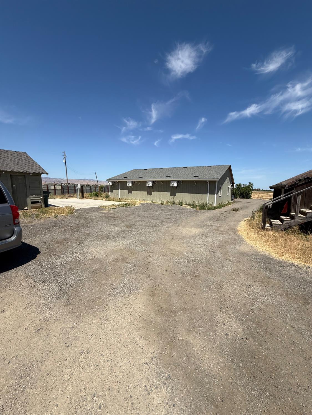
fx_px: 168
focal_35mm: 14
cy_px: 208
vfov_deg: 102.1
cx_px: 156
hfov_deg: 85.7
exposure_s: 1/3125
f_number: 2.2
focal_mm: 2.22
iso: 50
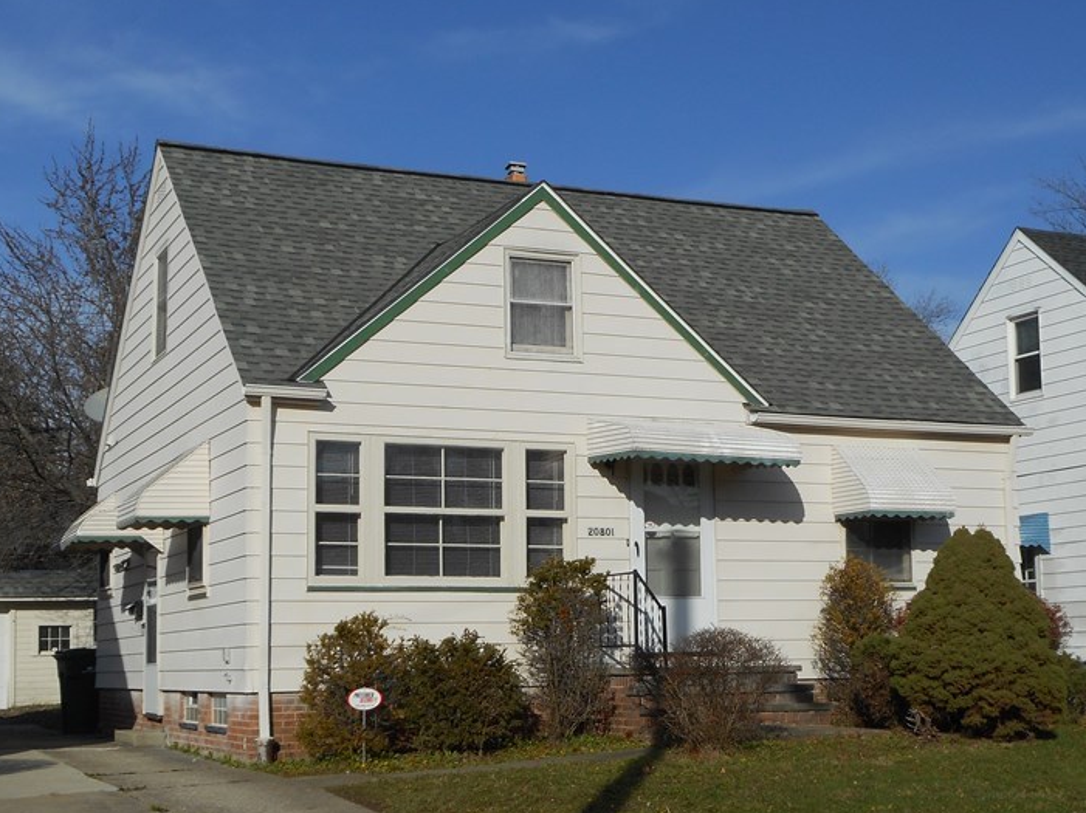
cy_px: 475
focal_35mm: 57
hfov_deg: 33.8
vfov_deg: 25.6
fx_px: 1787
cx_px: 565
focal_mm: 6.9
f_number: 4.5
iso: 80
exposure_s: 1/1250
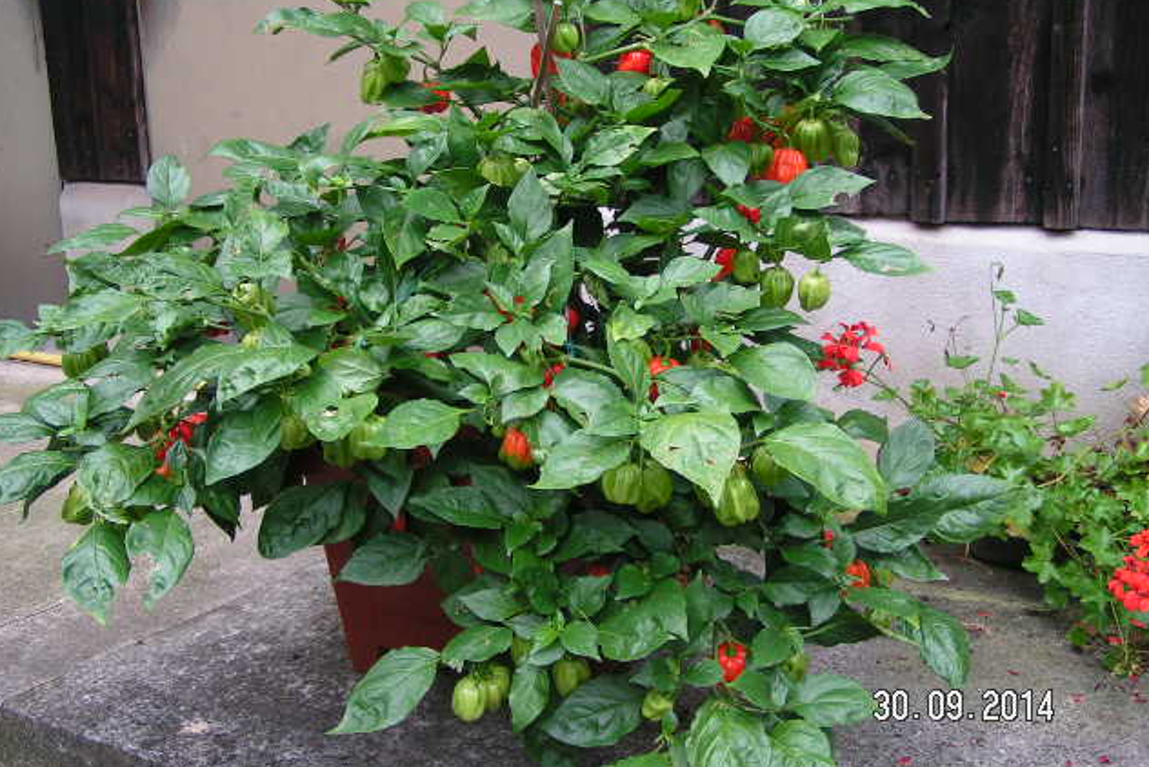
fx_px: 1277
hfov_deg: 48.4
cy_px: 354
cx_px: 571
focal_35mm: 40
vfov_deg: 33.4
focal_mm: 5.8
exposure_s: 1/40
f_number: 2.8
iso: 50
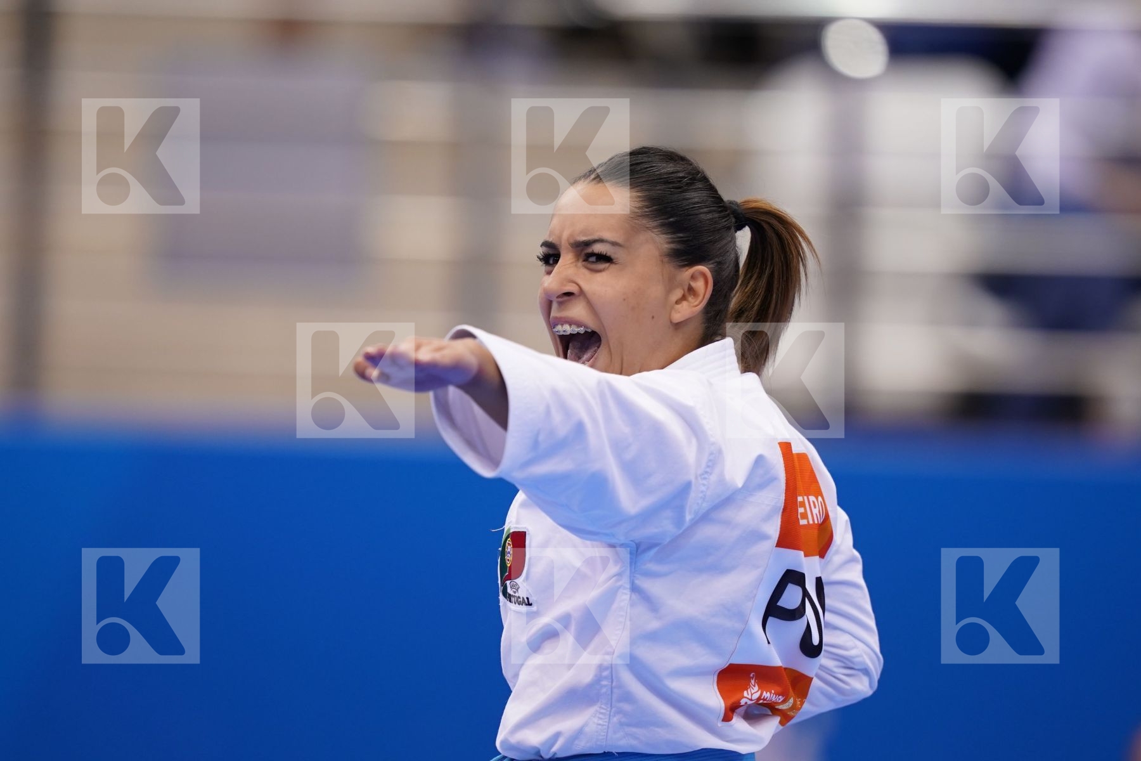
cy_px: 380
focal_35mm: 600
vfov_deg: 2.3
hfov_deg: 3.4
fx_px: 19015
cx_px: 570
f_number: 2.8
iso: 640
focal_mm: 400
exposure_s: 1/500
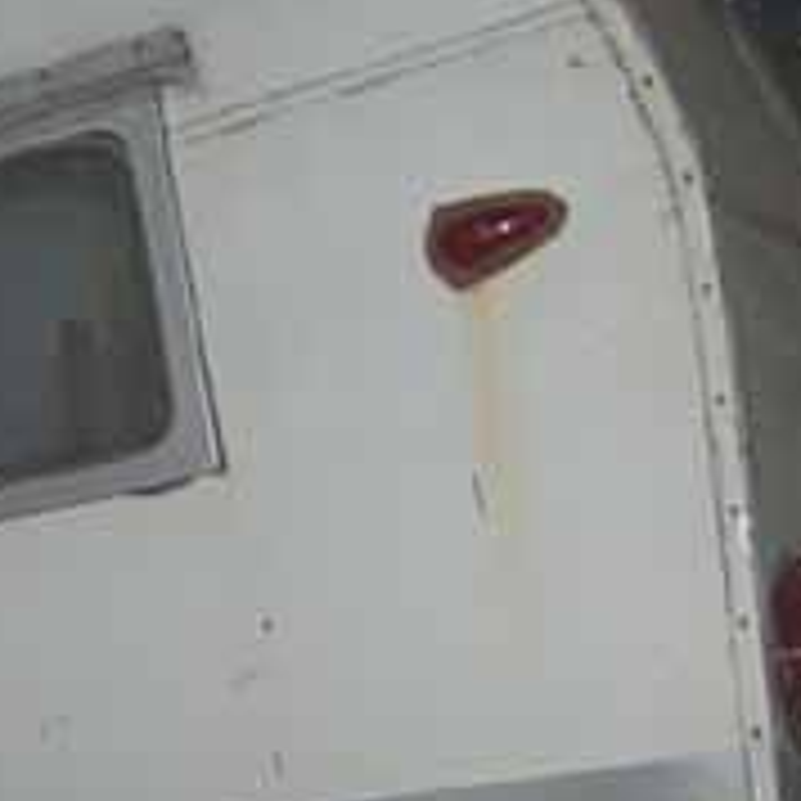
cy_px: 511
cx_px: -173
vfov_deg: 19.0
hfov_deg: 18.1
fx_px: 2382
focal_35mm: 91
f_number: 3.5
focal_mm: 18
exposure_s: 1/60
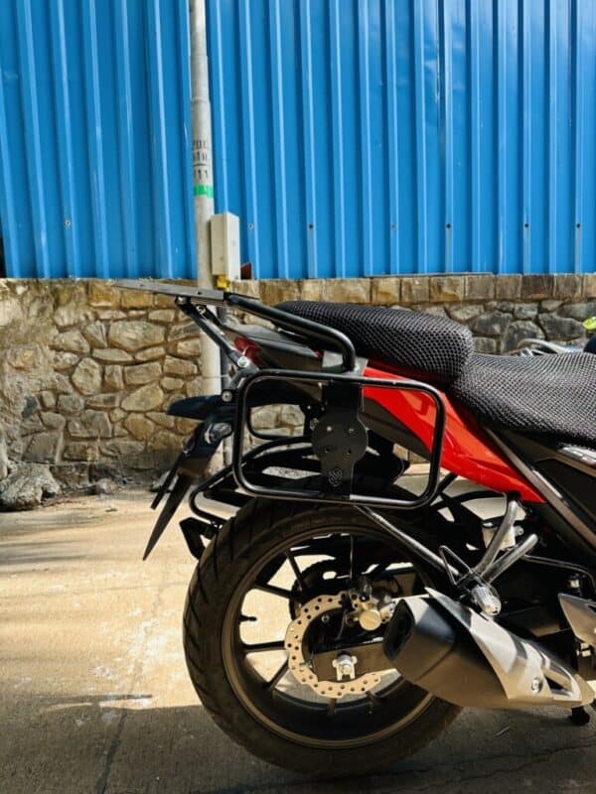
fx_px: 551
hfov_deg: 56.8
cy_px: 397
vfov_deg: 71.6
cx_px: 298
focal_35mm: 24
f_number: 1.78
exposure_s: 1/331
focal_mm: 6.86
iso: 80
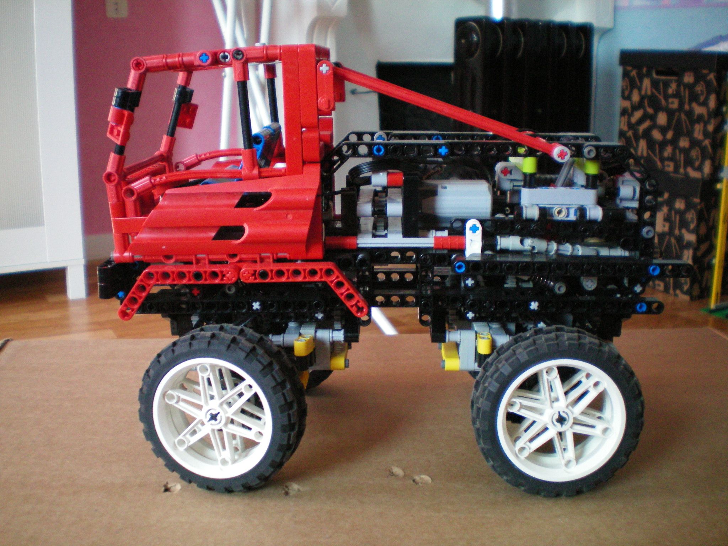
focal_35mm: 38
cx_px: 364
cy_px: 273
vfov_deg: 37.7
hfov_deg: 49.0
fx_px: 799
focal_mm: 6.3
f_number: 3.1
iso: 200
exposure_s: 1/50
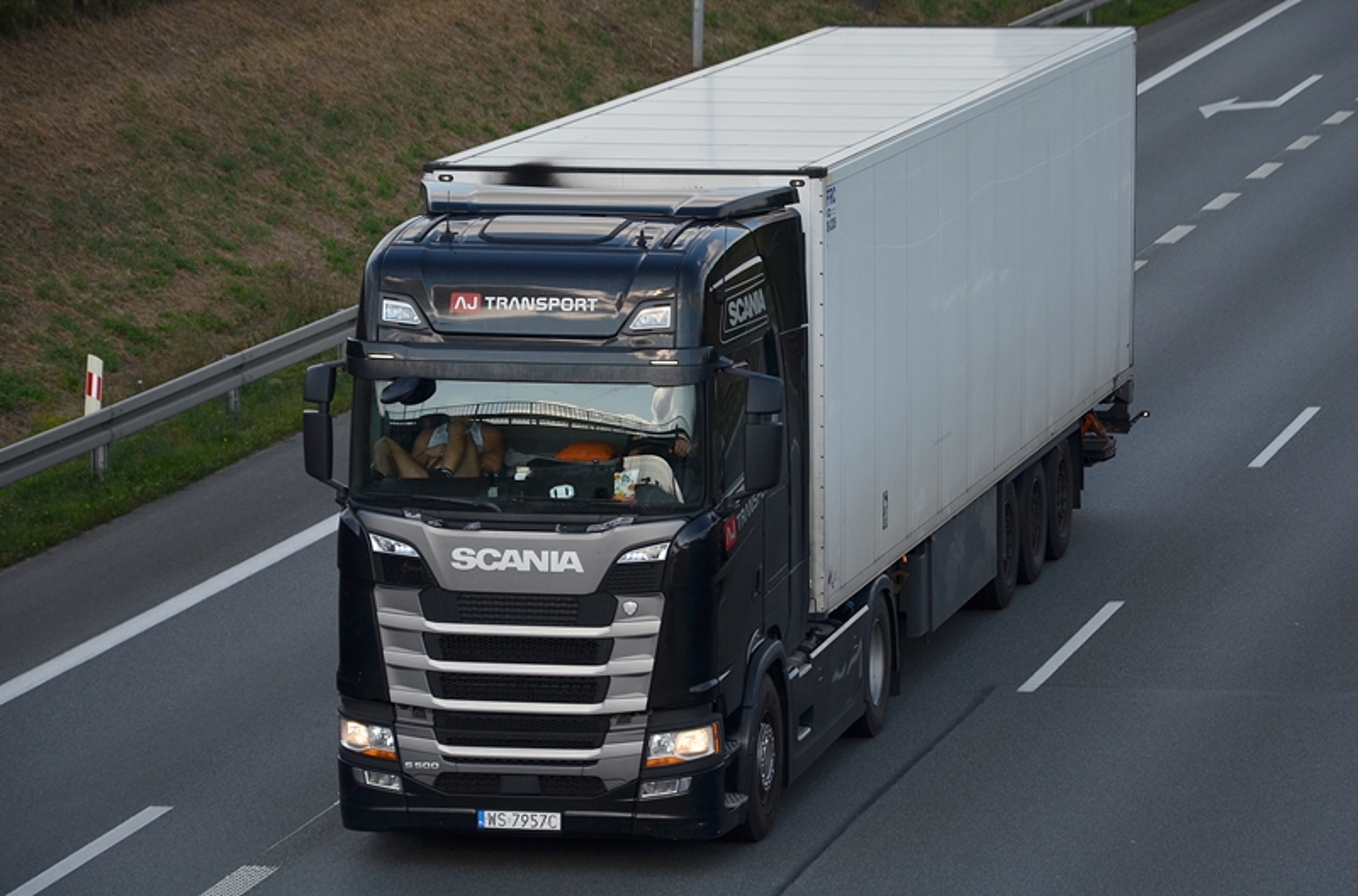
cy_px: 448
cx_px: 679
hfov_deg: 13.1
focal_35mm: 158
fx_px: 5923
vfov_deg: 8.7
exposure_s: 1/800
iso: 200
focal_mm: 105
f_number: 5.6
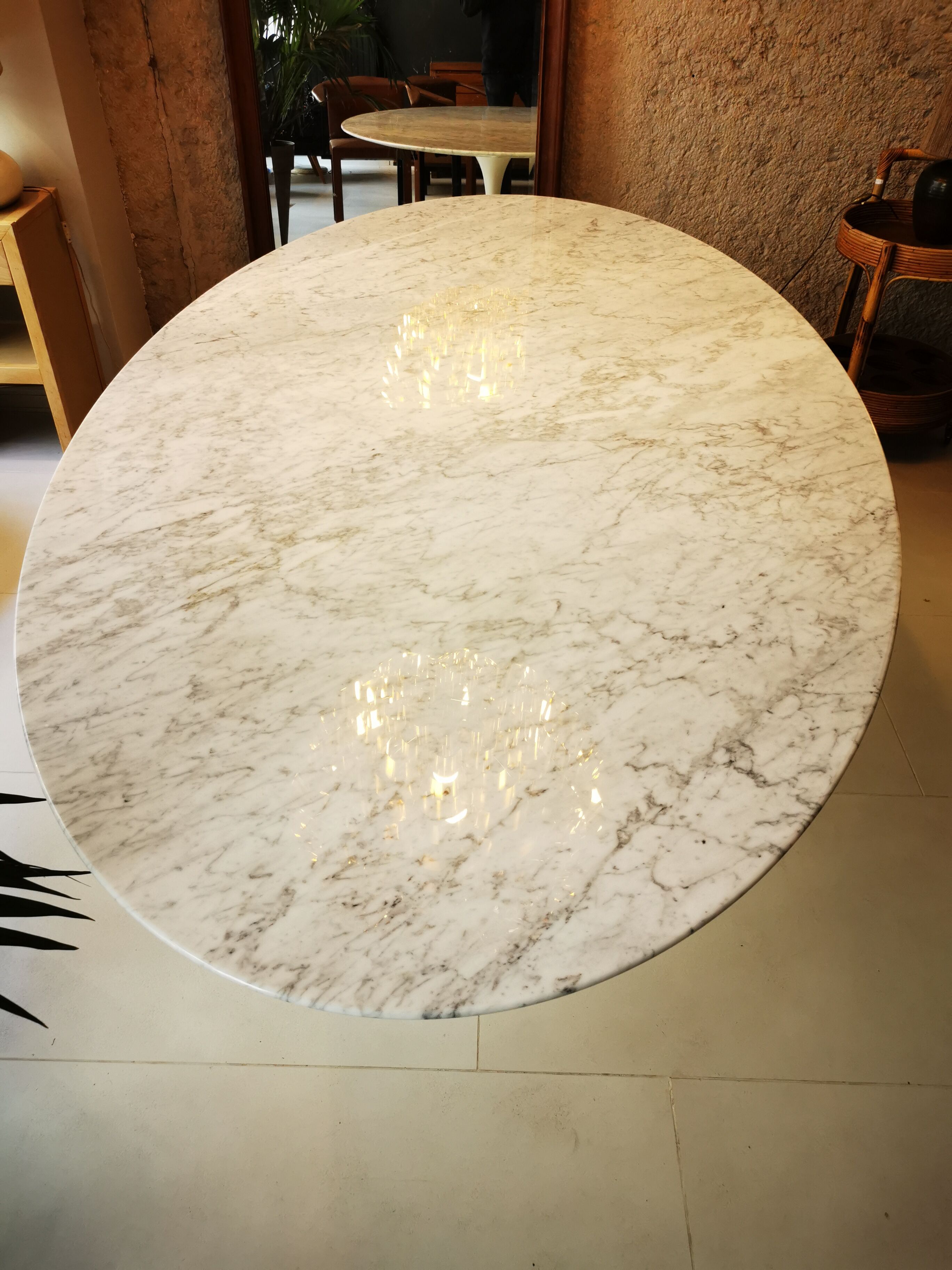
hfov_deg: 51.4
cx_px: 476
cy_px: 635
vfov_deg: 65.3
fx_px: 990
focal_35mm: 27
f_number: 1.8
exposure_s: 1/100
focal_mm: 5.58
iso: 160
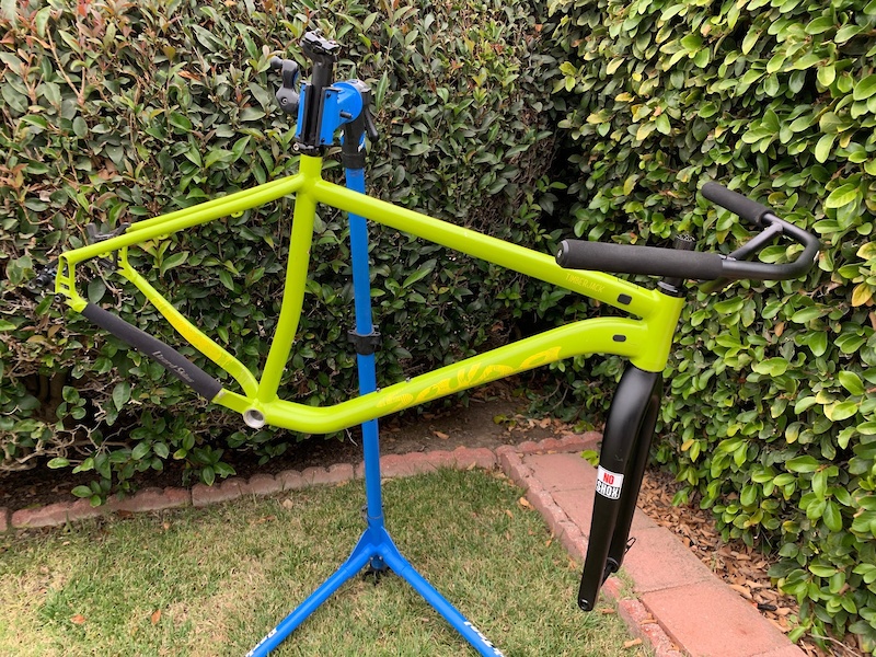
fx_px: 658
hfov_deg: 67.3
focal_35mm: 26
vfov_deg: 53.1
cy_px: 328
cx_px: 438
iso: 25
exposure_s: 1/288
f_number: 1.8
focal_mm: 4.25
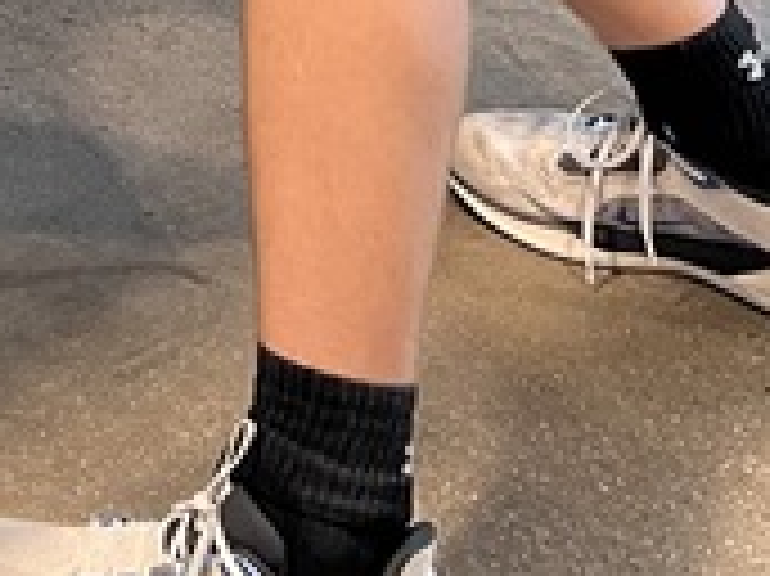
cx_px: -509
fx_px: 3468
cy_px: -1395
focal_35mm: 156
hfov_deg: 11.9
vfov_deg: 7.7
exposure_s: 1/60
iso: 100
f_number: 1.5
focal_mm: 5.7
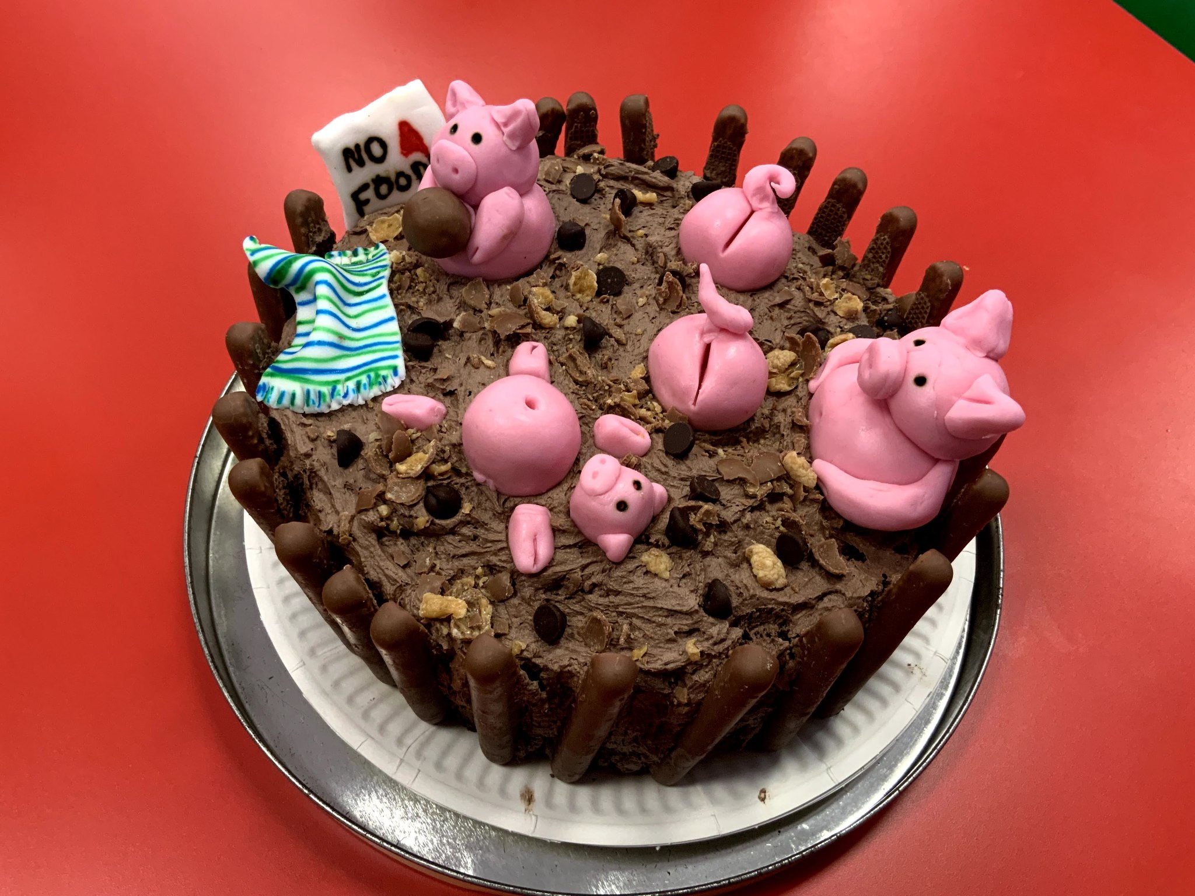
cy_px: 448
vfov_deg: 48.2
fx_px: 1001
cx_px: 598
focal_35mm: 29
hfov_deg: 61.7
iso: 100
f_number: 1.8
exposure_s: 1/50
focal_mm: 3
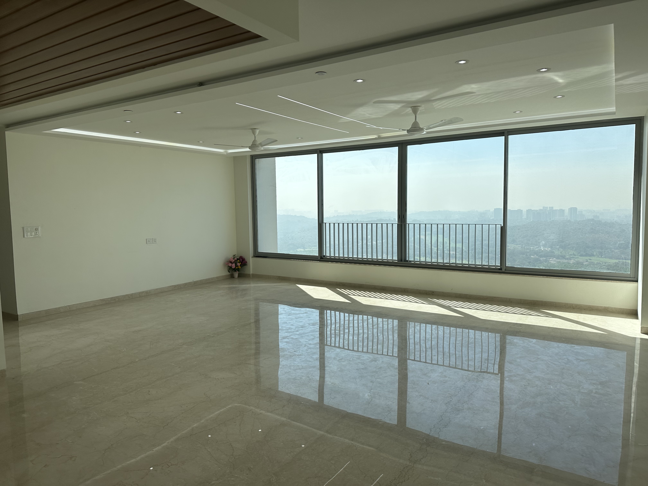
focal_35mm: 24
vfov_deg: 56.8
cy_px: 243
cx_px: 324
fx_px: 449
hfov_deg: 71.6
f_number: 1.78
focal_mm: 6.86
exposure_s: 1/2410
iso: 80
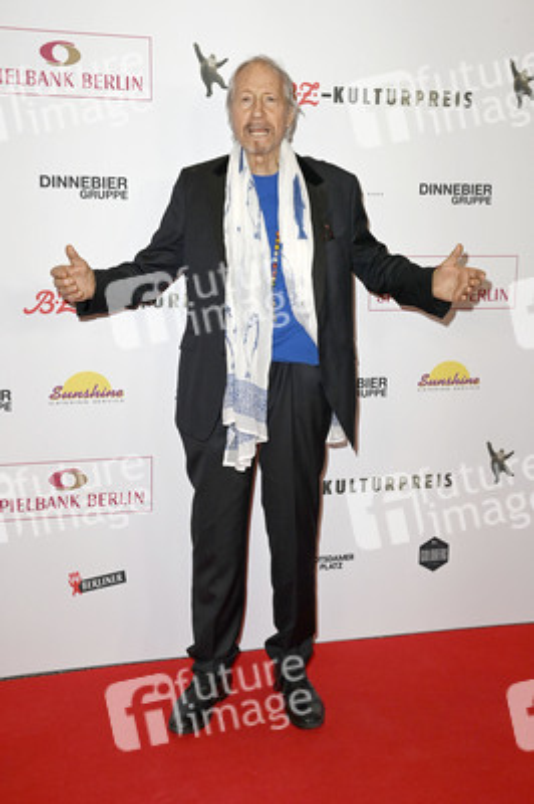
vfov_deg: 44.5
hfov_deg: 30.5
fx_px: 981
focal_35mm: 44
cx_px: 267
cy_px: 402
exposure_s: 1/250
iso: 640
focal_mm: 44
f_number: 7.1
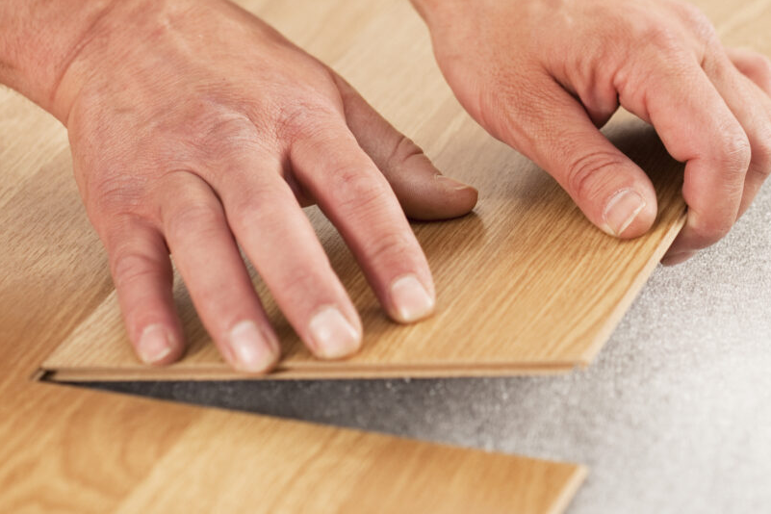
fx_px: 3491
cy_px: 221
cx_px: 677
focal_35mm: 163
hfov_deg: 12.5
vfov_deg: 8.4
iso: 200
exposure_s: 1/40
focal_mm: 85
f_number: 6
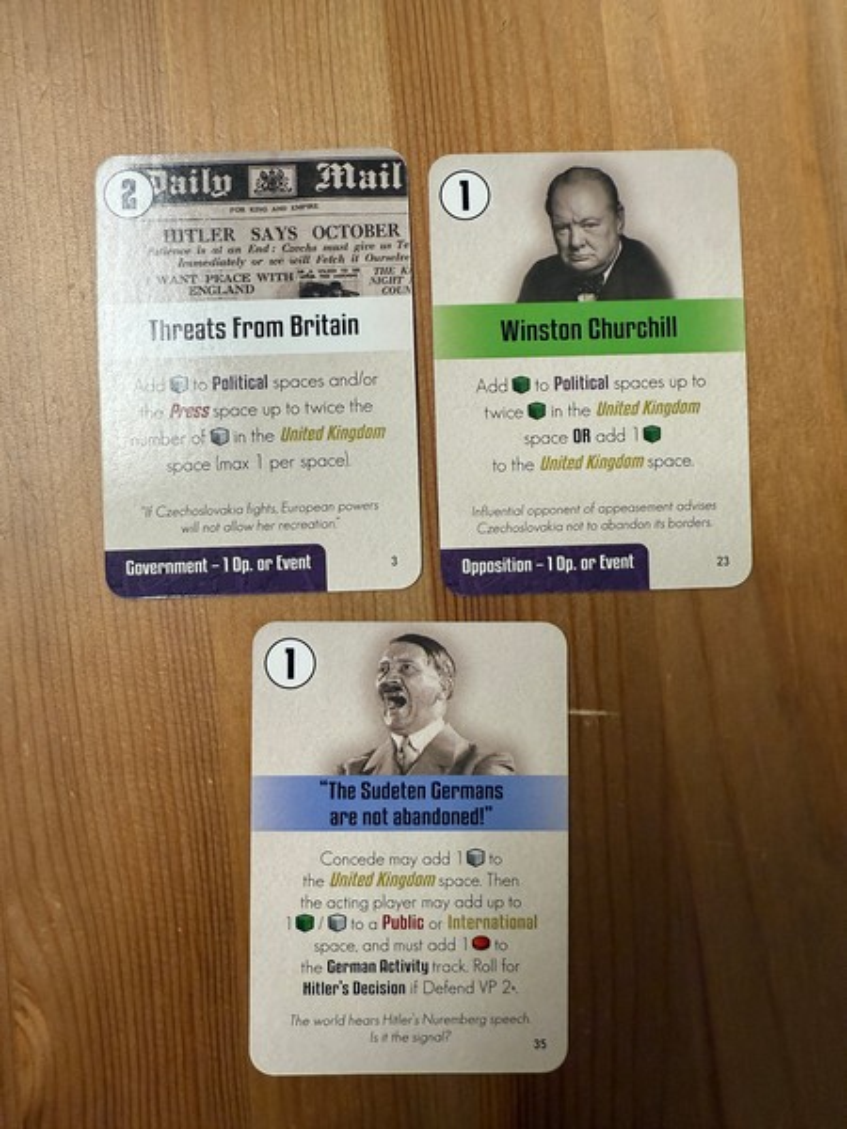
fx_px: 783
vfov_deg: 71.6
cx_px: 424
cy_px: 564
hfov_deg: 56.8
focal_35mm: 24
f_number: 2.2
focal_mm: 2.22
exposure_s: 1/60
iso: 200
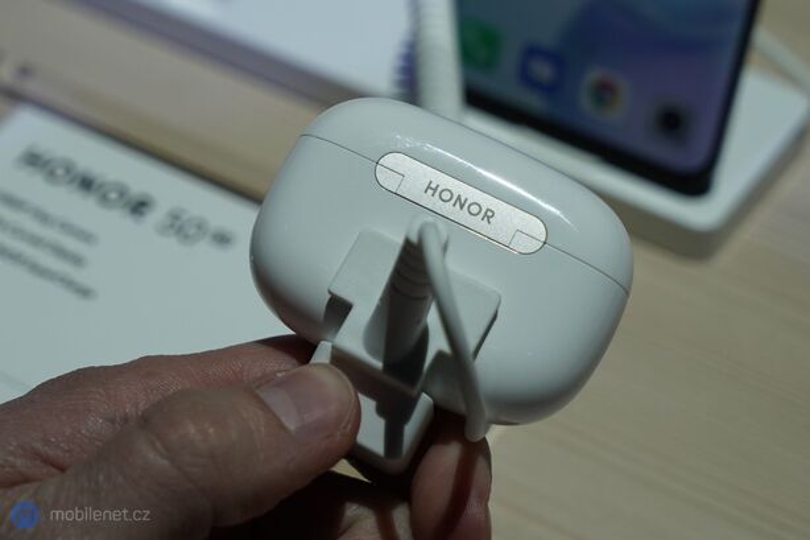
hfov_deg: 28.9
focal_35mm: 70
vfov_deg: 19.4
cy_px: 270
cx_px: 405
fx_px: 1574
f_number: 5.6
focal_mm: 70
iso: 400
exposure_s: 1/160
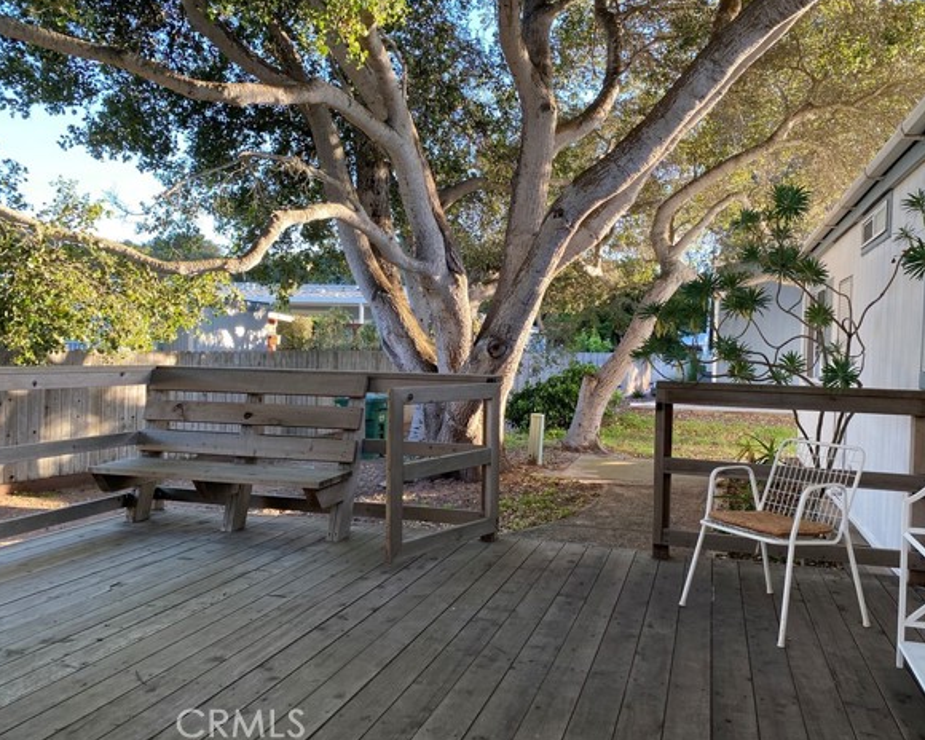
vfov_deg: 51.5
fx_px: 767
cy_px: 364
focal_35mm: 28
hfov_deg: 62.2
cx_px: 467
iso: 32
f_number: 1.8
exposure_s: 1/122
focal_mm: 4.25
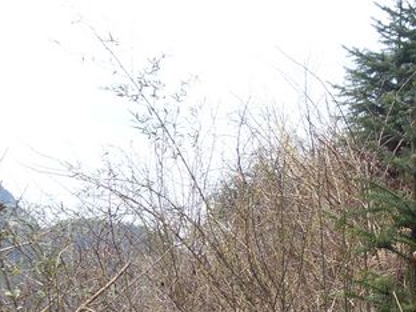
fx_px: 997
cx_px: 387
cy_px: 262
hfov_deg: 22.9
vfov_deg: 17.6
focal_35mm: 83
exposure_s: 1/90
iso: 80
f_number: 7
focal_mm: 6.3
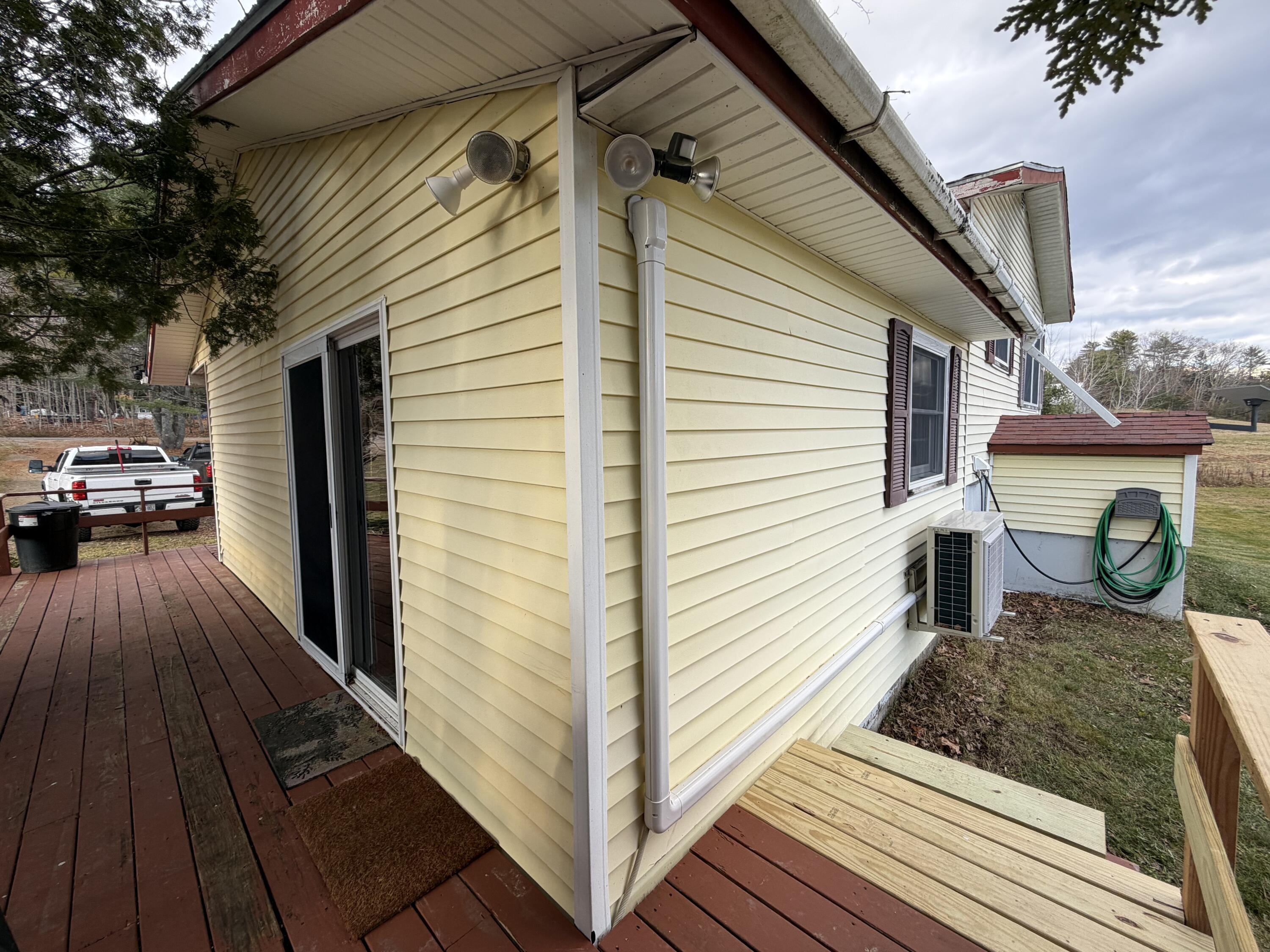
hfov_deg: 102.1
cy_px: 476
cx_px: 635
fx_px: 514
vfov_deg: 85.7
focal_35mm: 14
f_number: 2.2
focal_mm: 2.22
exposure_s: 1/195
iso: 40
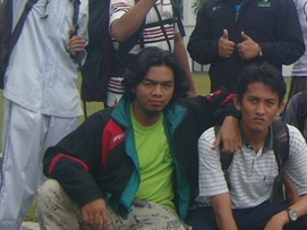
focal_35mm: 104
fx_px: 922
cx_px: 324
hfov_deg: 18.3
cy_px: -9
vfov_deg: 14.0
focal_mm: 9.2
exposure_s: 1/125
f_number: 7.9
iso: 80
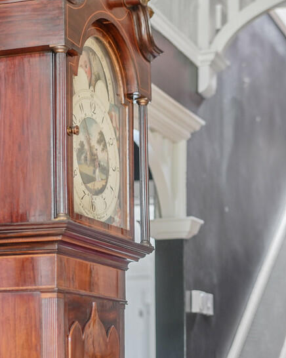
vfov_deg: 21.7
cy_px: 169
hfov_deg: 17.1
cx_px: 268
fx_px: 932
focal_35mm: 88
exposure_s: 1
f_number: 2
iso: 400
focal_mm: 50
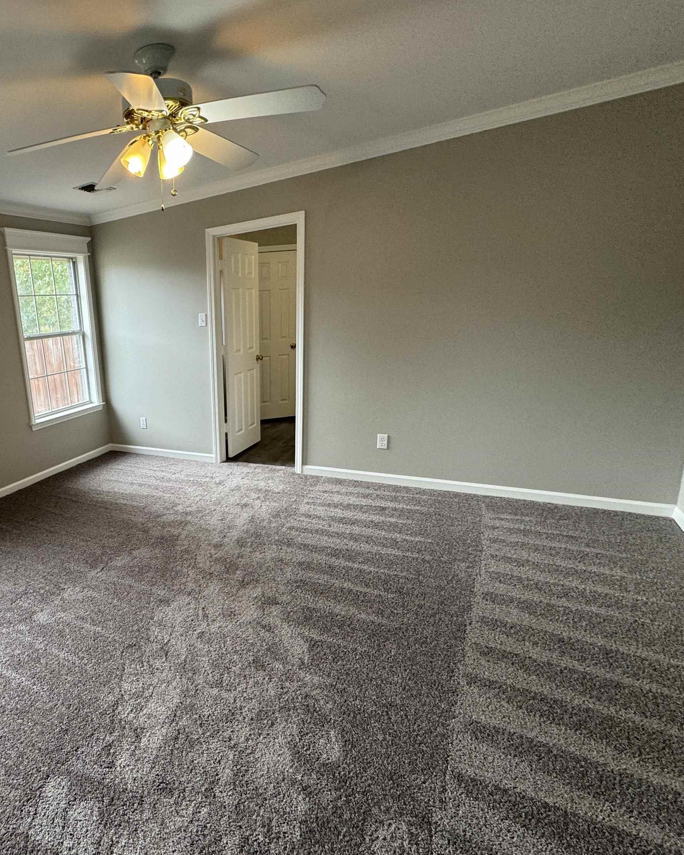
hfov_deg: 64.4
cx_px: 134
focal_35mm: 19
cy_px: 444
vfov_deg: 83.2
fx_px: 481
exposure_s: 1/120
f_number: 2.2
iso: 160
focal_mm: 2.22
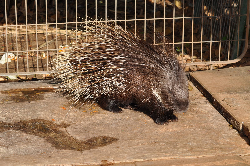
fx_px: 780
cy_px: 83
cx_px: 125
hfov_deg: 18.2
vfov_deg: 12.1
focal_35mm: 112
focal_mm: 75
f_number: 5.6
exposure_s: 1/500
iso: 200
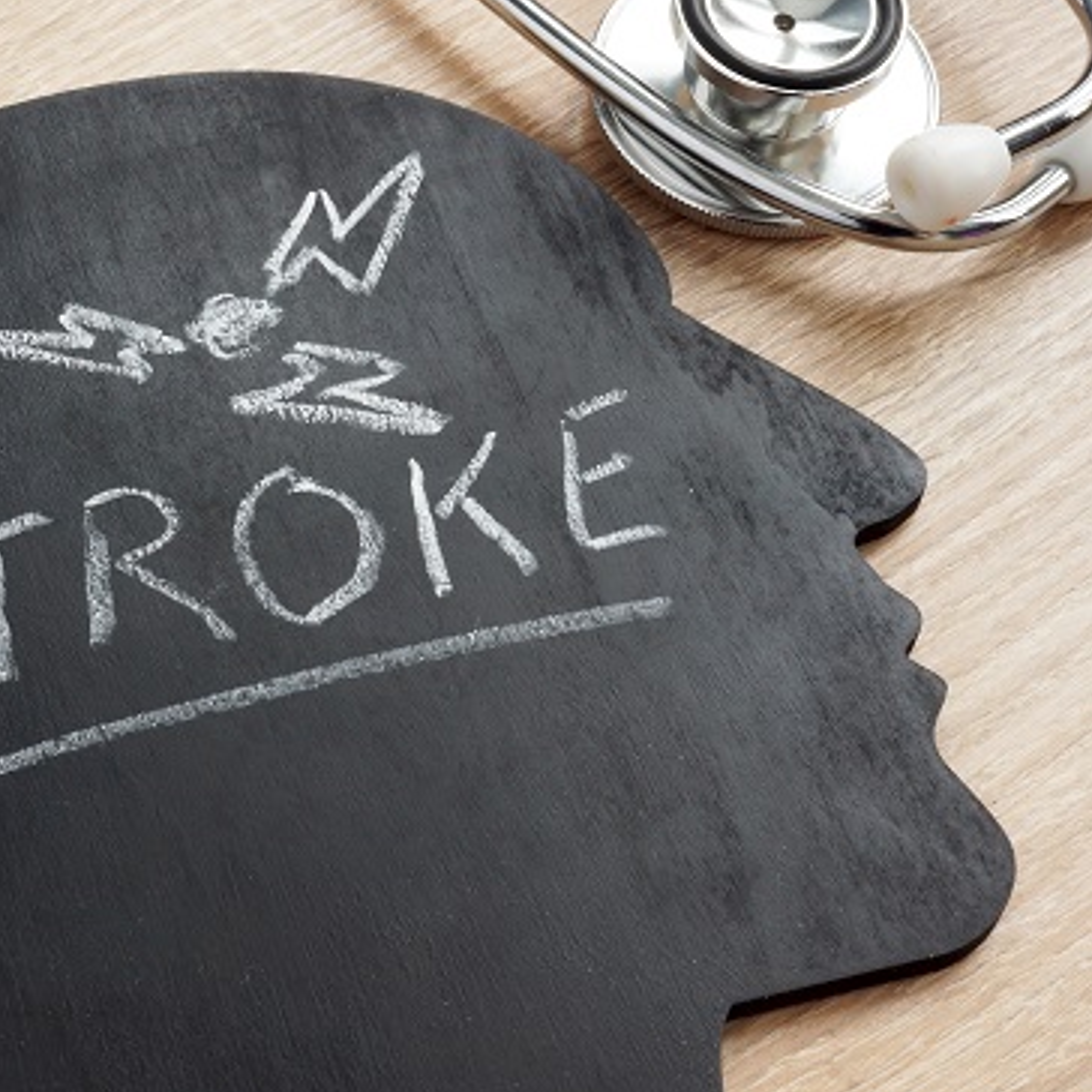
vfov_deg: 27.3
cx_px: 204
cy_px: 573
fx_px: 2248
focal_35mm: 63
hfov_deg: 26.7
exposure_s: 1/2
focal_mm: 30
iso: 200
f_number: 20
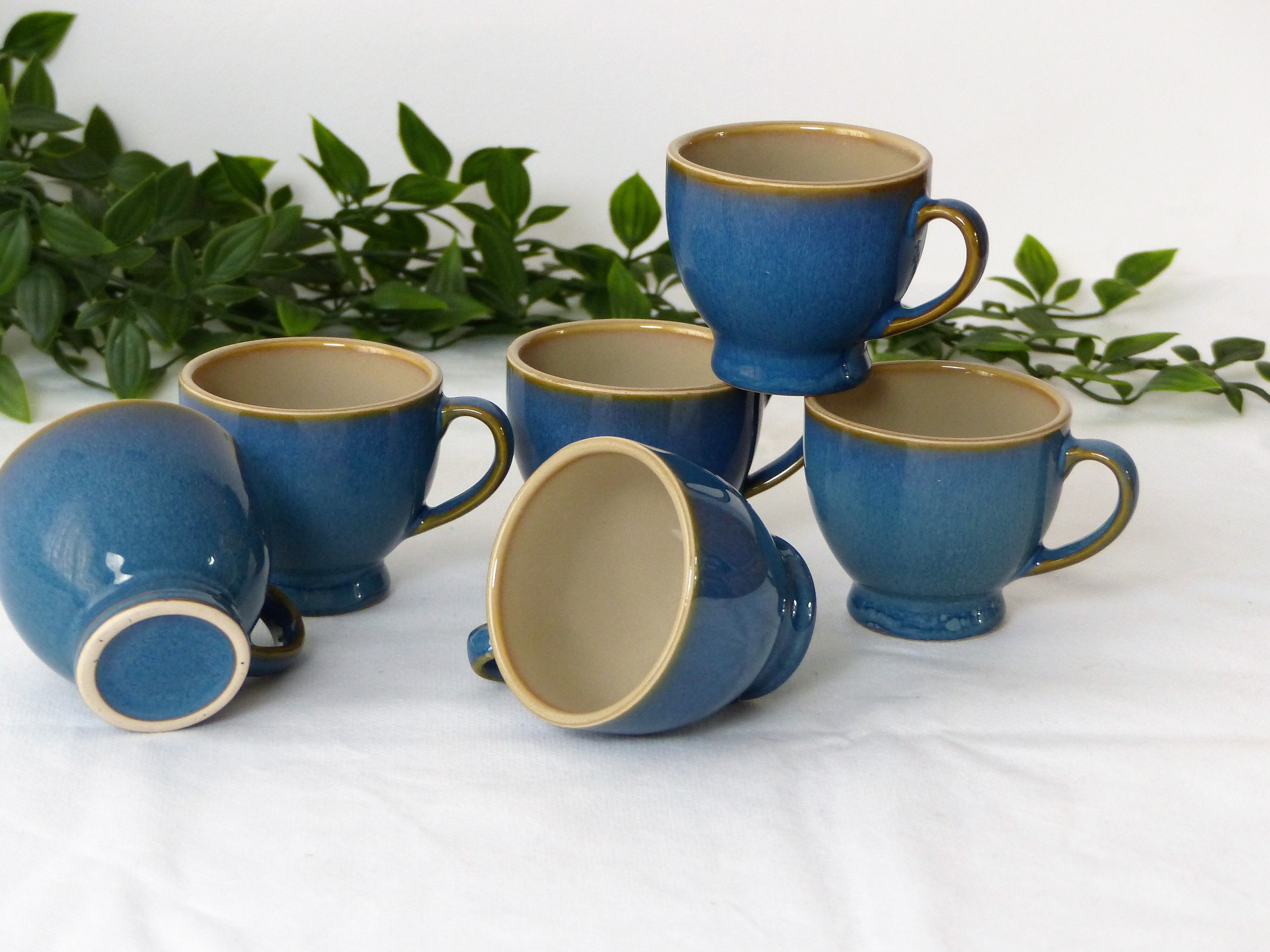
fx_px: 3926
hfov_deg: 18.4
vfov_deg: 13.8
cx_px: 635
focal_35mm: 107
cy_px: 476
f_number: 2.8
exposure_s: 1/60
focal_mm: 17.8
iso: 320
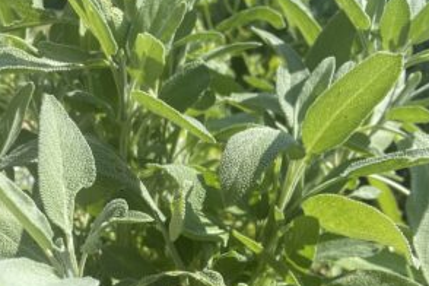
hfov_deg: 42.7
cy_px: 298
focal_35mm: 46
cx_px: 202
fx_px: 548
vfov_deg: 27.3
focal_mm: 4.25
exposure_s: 1/1287
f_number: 1.8
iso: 32
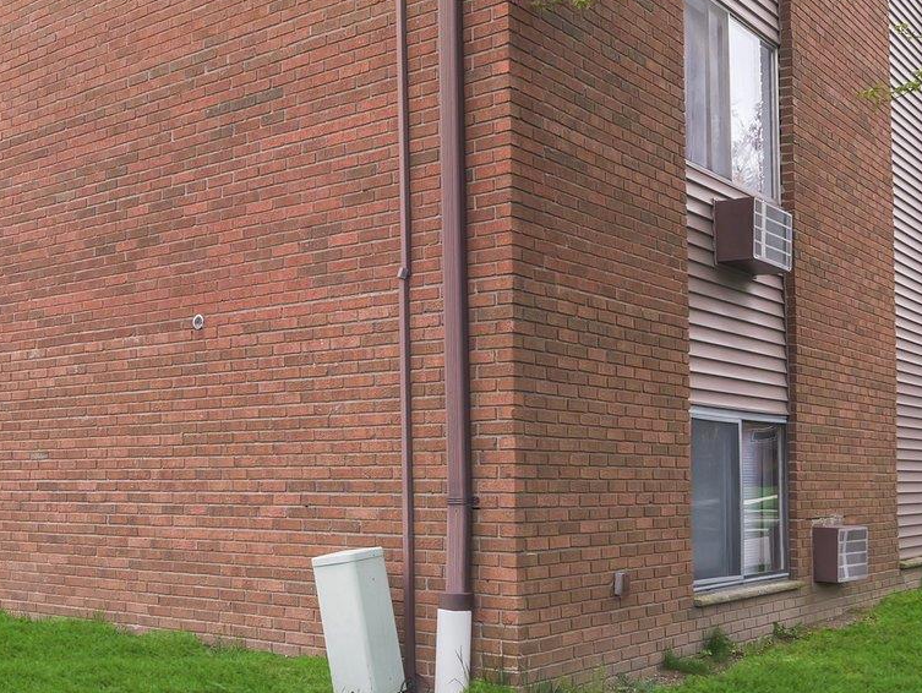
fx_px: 1013
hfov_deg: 48.1
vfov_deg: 35.5
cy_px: 67
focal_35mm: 38
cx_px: 305
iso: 400
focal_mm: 7
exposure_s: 1/250
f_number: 8
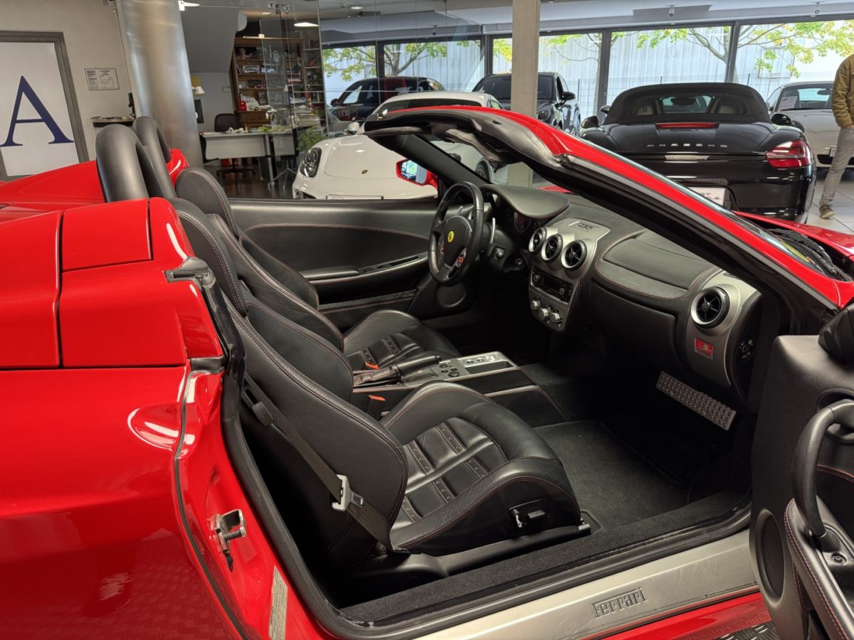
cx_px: 427
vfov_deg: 56.8
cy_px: 320
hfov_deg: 71.6
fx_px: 592
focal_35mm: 24
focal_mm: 6.76
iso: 320
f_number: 1.78
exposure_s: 1/50
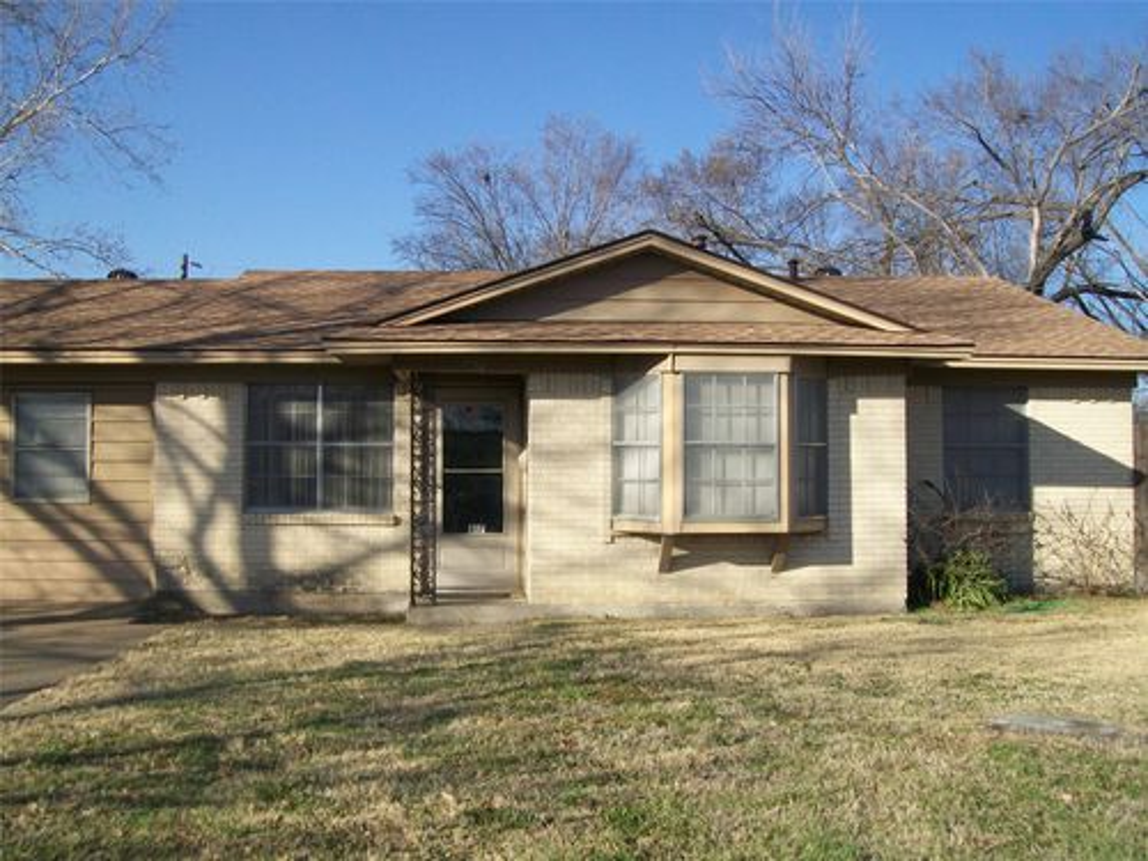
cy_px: 430
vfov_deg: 39.7
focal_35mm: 36
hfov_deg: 51.4
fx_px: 1194
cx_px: 574
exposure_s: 1/320
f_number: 4.8
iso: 64
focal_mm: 6
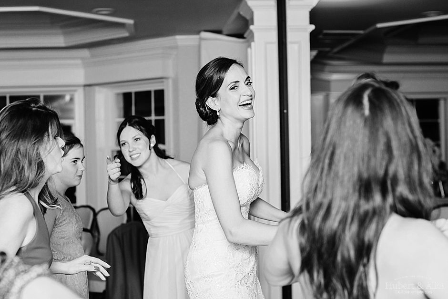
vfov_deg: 27.0
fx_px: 622
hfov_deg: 39.6
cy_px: 150
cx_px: 224
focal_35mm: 50
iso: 320
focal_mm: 50
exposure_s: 1/200
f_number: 2.8
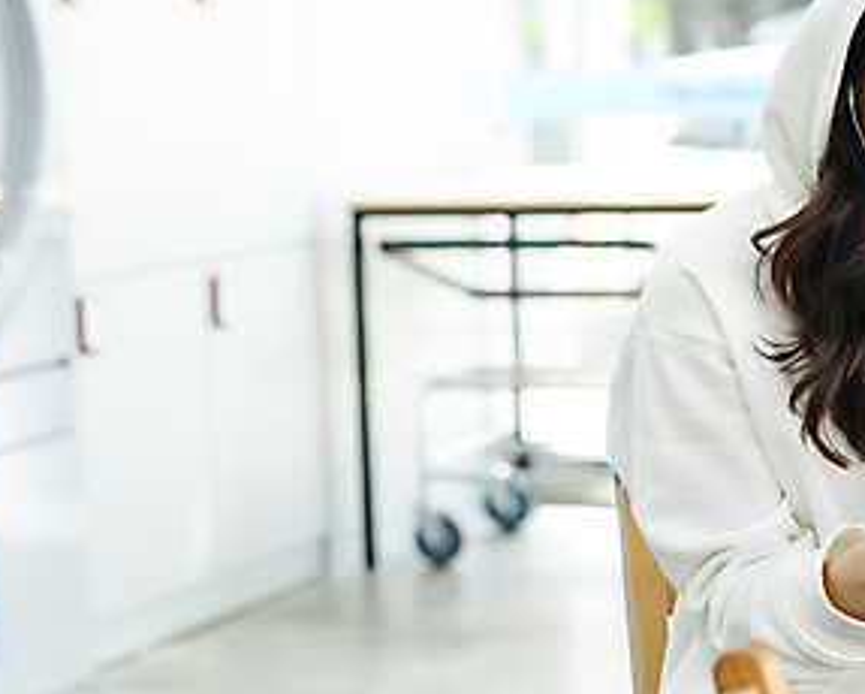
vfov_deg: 15.7
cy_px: 287
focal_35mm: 98
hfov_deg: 19.4
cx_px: 689
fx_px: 2511
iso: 500
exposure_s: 1/320
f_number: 2.8
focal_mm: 50
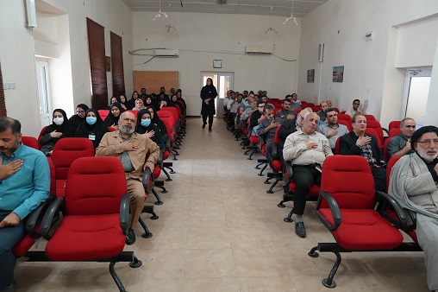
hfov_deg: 73.8
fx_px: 292
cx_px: 219
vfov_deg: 53.1
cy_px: 146
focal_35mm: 24
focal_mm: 24
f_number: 4
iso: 4000
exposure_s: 1/160
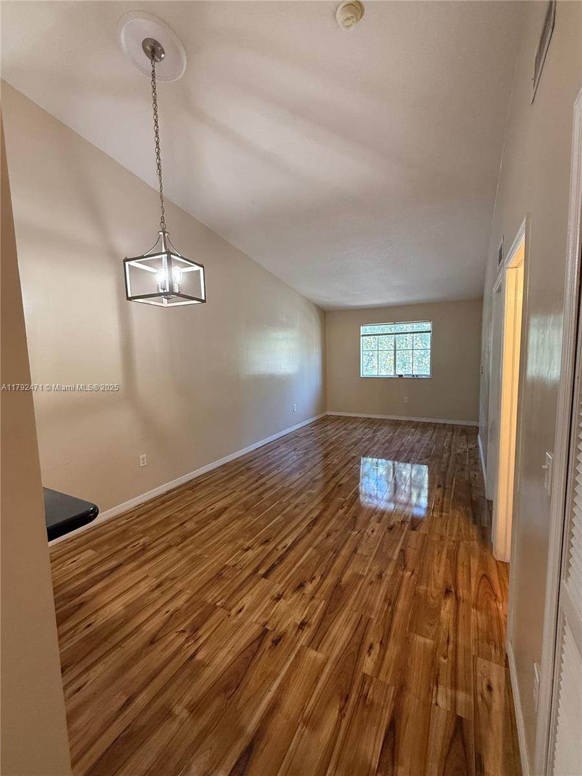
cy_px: 388
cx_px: 291
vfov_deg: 102.1
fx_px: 314
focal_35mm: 14
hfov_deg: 85.7
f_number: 2.2
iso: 400
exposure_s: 1/120
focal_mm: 2.22
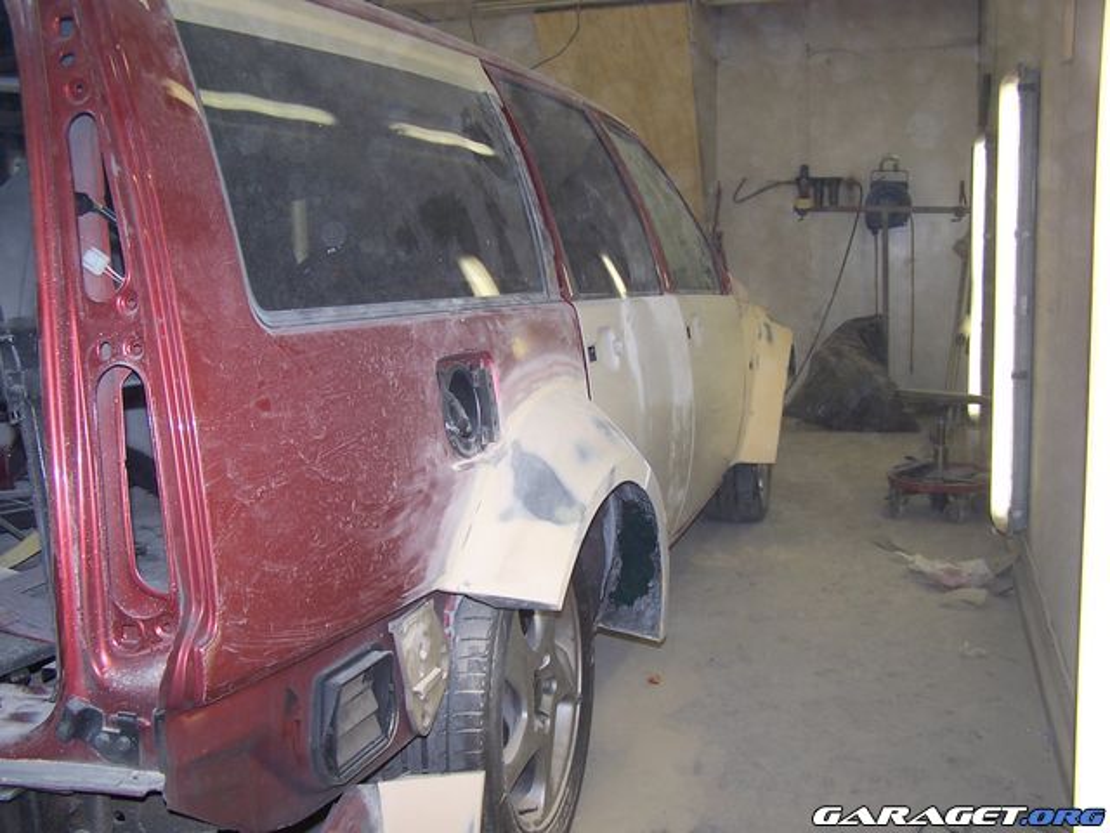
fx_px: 1219
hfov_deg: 49.0
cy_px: 416
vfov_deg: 37.7
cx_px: 555
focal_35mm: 38
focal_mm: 6.3
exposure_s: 1/60
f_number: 2.8
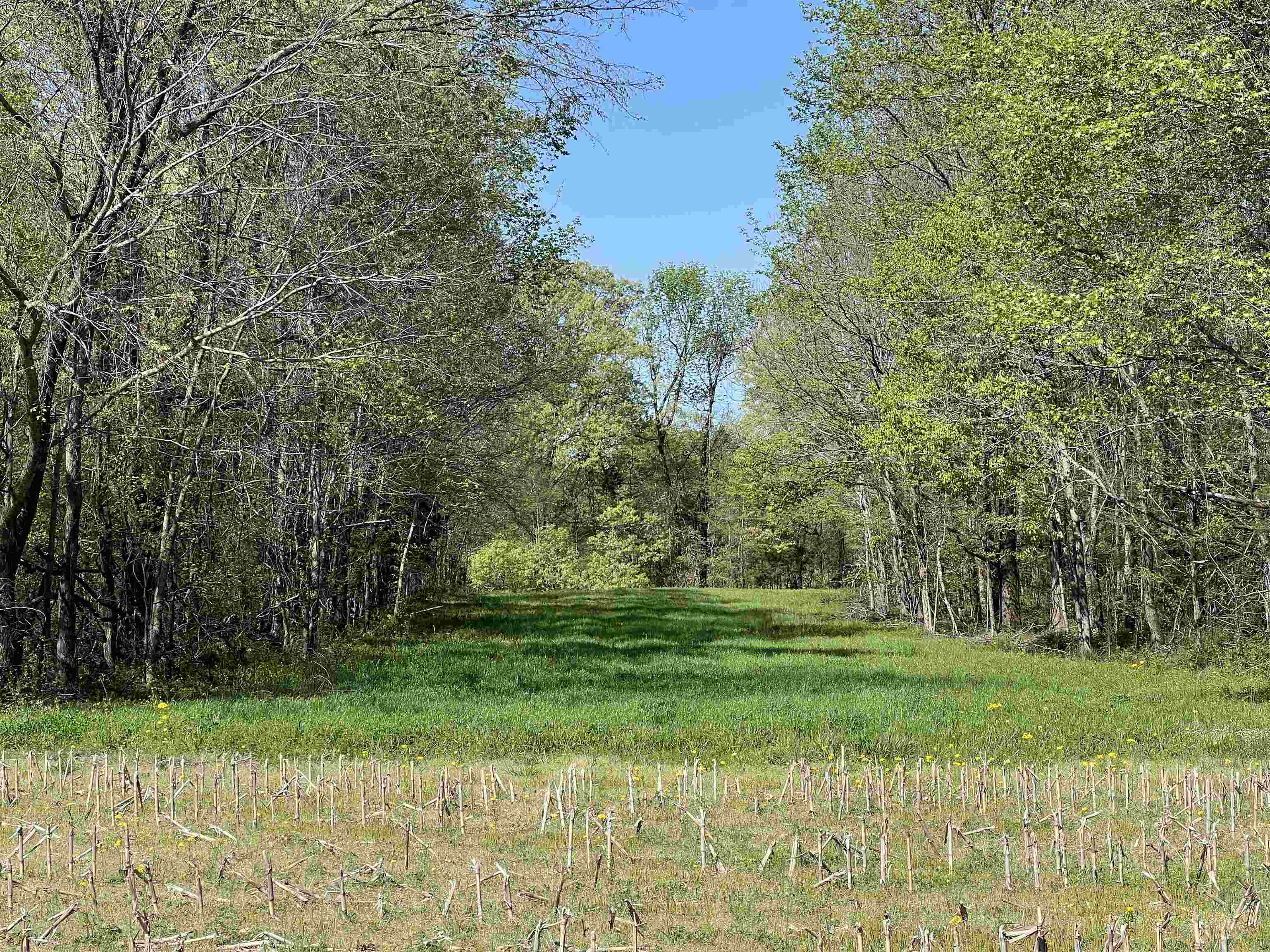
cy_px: 476
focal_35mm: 77
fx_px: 2825
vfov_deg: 19.1
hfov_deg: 25.3
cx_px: 635
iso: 32
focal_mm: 9
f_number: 2.8
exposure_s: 1/433
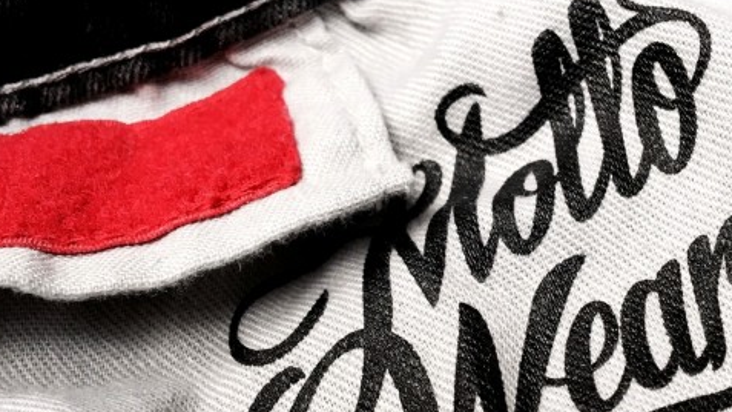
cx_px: 471
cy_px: 264
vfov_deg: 23.4
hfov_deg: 40.2
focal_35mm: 51
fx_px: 990
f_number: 2.2
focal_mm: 4.15
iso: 40
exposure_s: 1/33
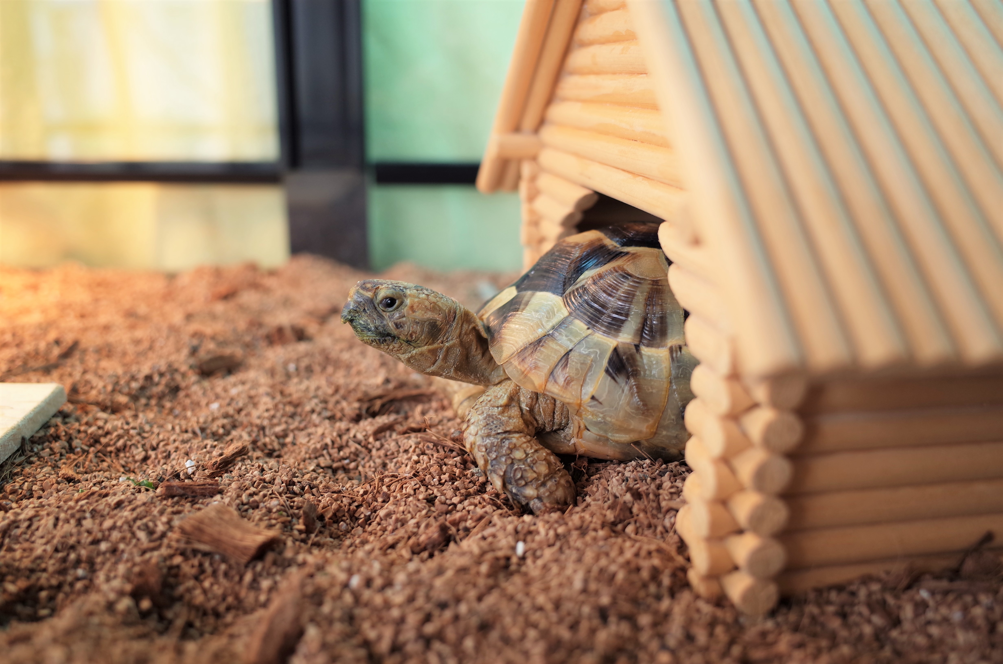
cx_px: 502
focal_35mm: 28
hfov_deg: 65.6
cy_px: 332
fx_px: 778
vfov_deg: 46.2
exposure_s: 1/30
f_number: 2.8
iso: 100
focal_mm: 18.3
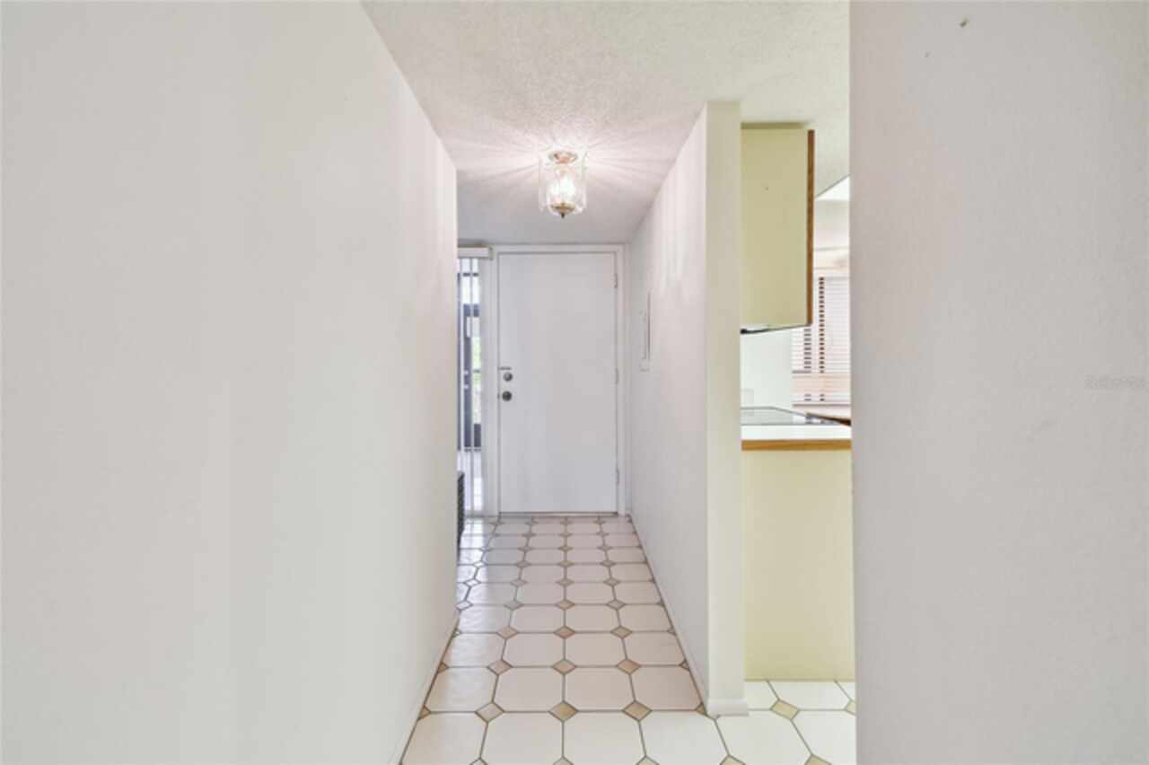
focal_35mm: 15
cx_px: 574
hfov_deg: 100.4
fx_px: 478
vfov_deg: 77.3
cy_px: 382
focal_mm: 10
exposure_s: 1/8
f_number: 7.1
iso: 100
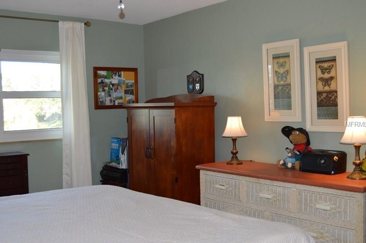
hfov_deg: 47.4
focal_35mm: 41
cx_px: 181
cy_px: 124
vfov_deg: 32.6
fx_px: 416
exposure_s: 1/80
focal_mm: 26
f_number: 4
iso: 400
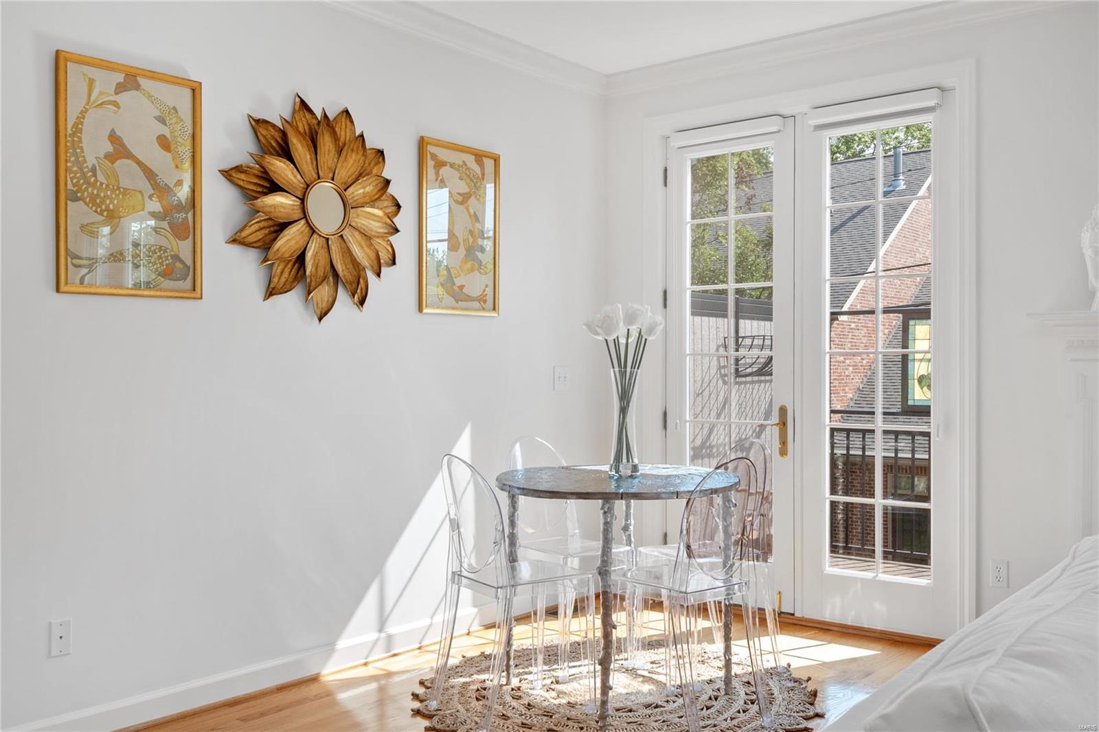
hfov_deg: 58.7
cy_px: 366
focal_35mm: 32
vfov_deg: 41.1
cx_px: 550
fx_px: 977
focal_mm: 16
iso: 400
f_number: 7.1
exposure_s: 1/80
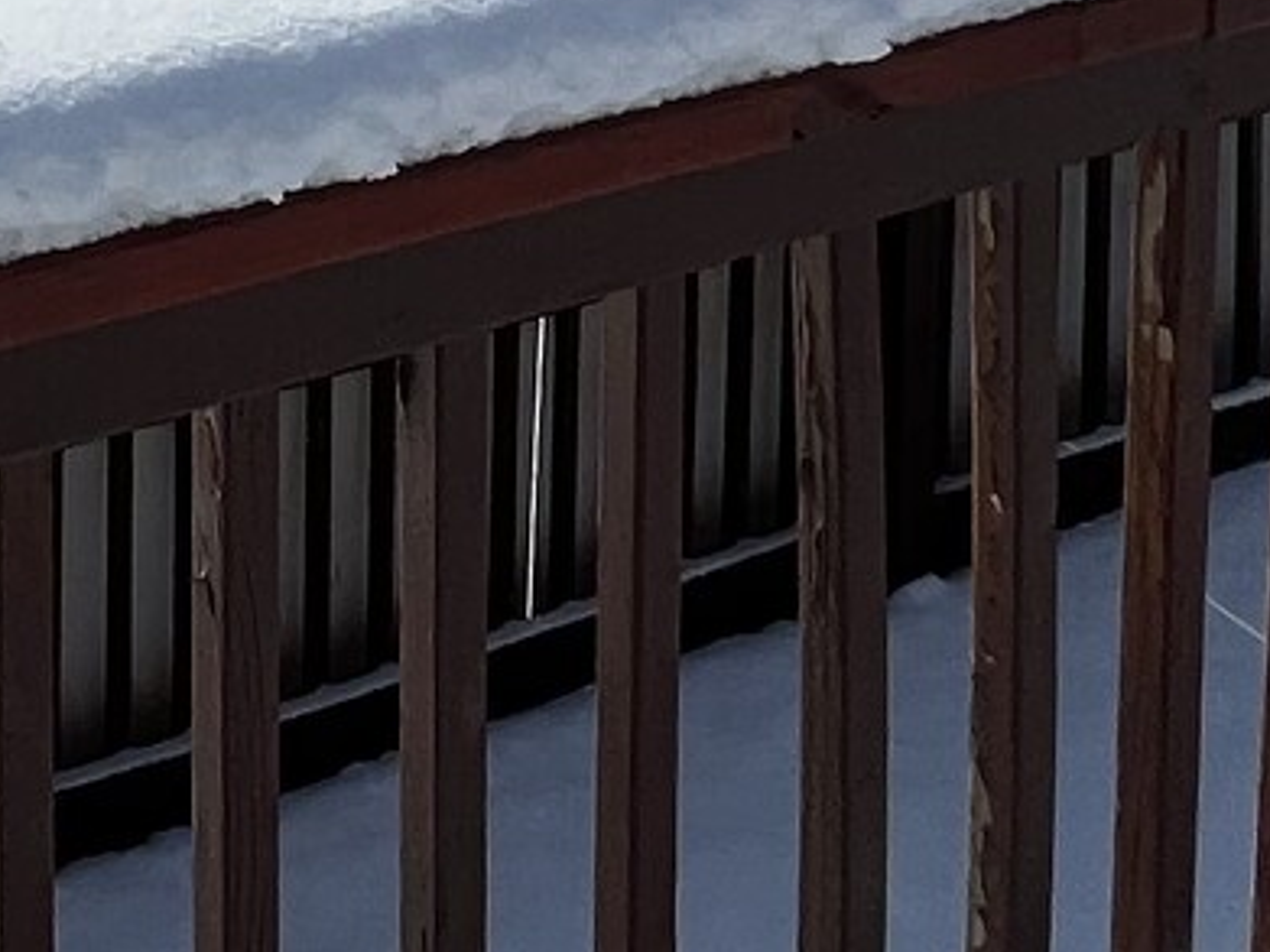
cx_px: -554
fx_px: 2604
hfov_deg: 23.0
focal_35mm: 71
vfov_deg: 13.8
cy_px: -1404
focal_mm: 1.57
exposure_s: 1/2137
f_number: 1.8
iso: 32
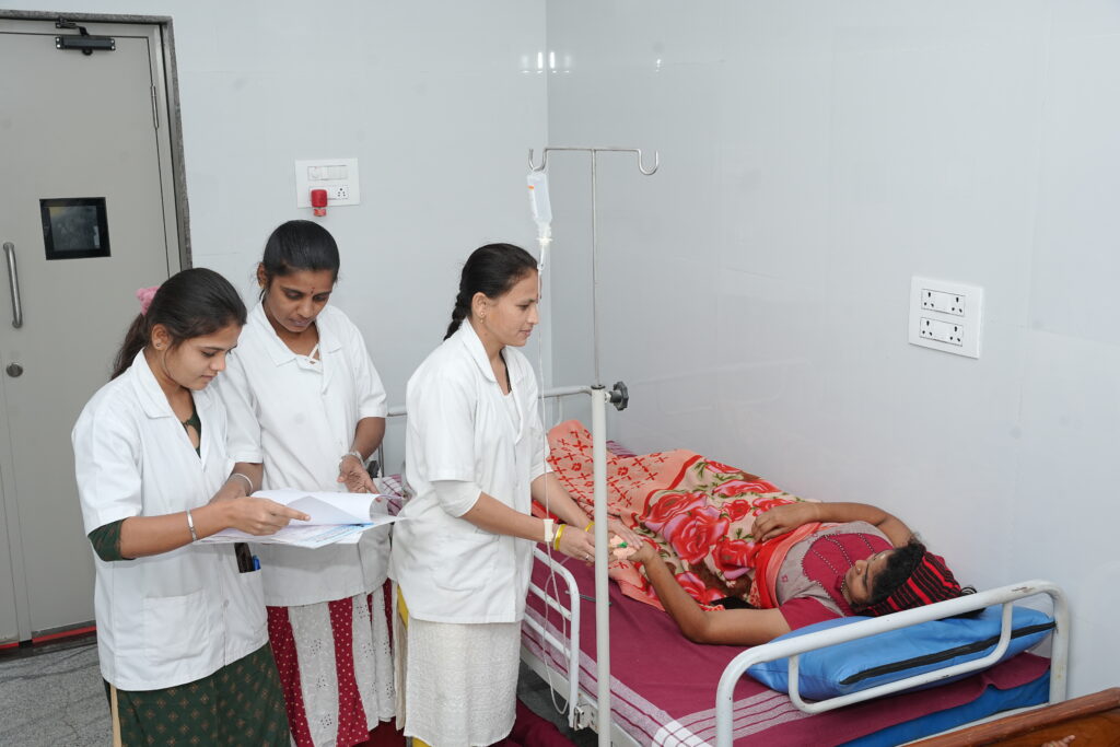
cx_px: 560
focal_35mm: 40
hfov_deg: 48.0
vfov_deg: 33.1
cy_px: 374
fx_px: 1257
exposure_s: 1/125
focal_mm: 40.4
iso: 500
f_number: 8
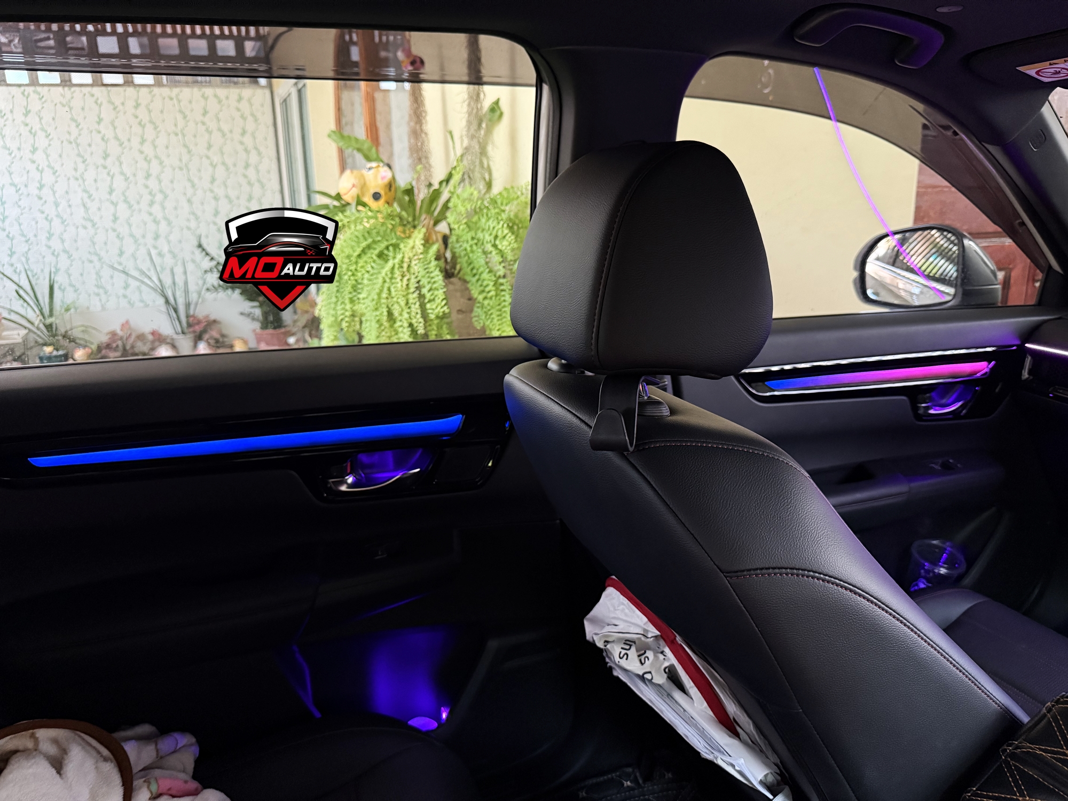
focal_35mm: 24
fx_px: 740
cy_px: 400
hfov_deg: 71.6
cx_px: 534
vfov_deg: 56.8
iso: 800
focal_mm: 6.76
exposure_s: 1/41
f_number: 1.78
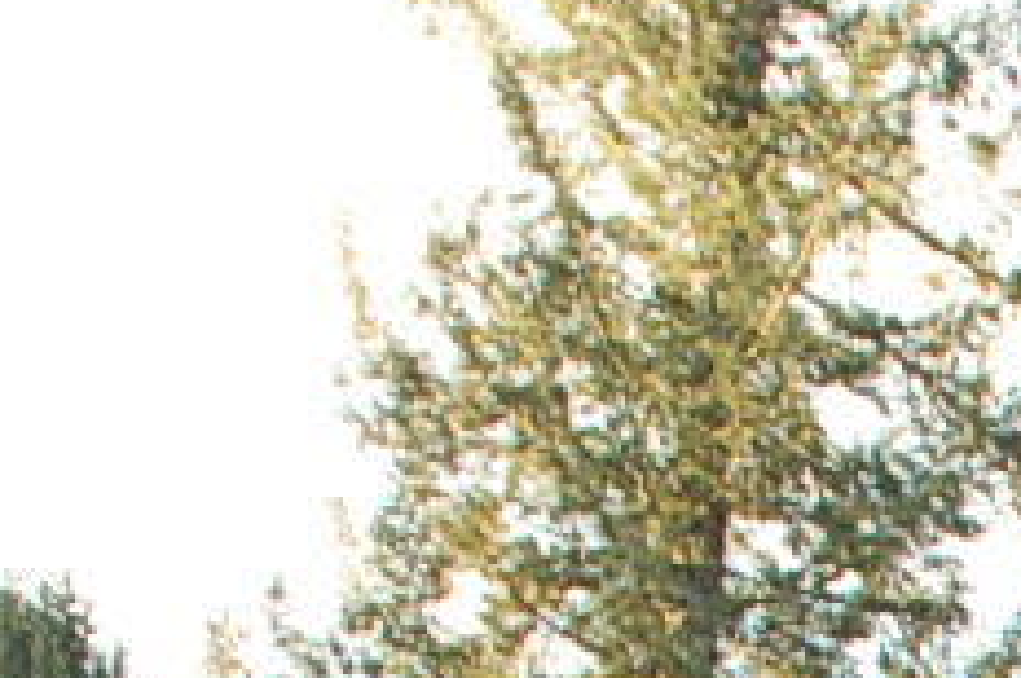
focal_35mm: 272
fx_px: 7703
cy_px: 1924
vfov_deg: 4.8
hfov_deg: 7.2
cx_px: 2209
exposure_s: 1/125
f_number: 5.6
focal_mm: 28
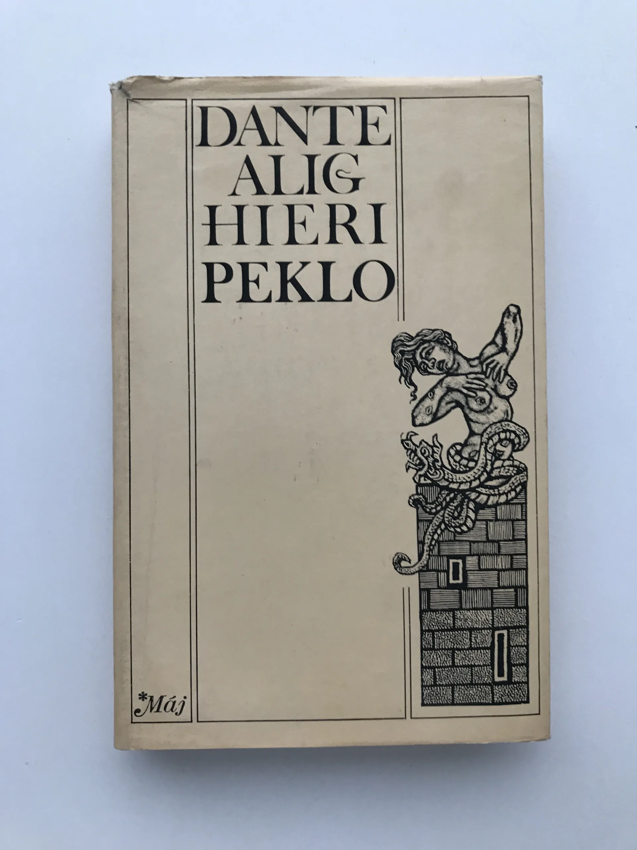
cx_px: 318
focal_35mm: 28
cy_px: 425
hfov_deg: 49.7
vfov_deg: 63.4
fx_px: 687
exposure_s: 1/33
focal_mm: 3.99
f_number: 1.8
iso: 32
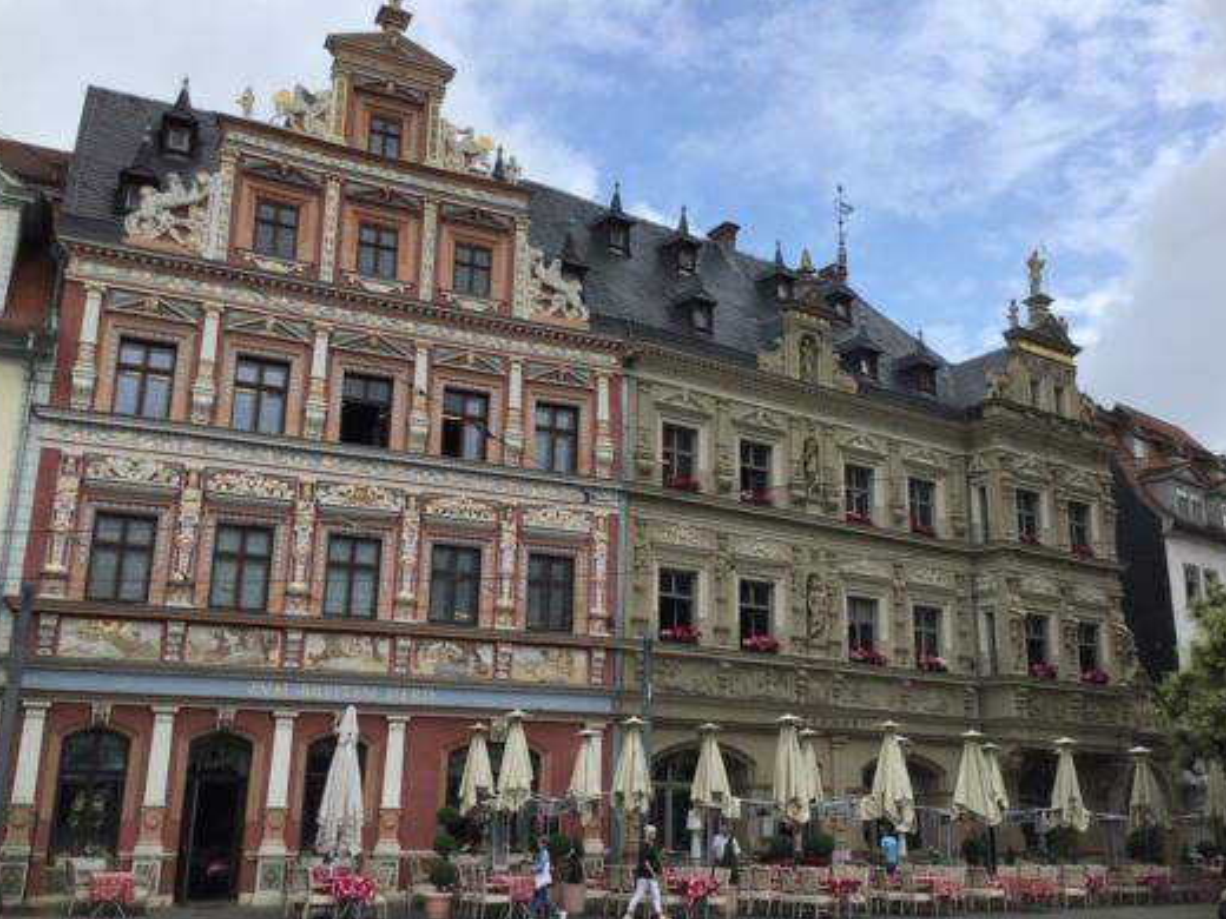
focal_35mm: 35
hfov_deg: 52.6
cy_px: 460
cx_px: 657
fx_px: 1240
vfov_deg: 40.7
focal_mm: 3.3
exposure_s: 1/823
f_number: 2.4
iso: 25
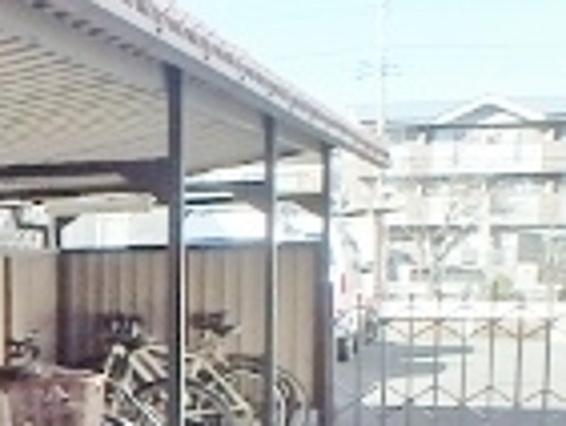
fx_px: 1555
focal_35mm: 95
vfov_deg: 15.3
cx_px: -502
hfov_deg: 16.6
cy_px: 446
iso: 125
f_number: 3.5
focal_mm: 3.7
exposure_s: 1/640
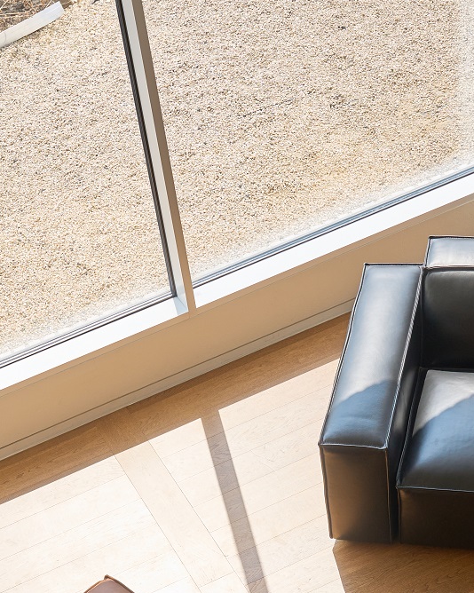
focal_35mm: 86
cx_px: 291
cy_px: 593
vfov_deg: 21.5
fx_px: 1509
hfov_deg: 17.8
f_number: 8
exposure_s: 1/80
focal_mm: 34
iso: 200
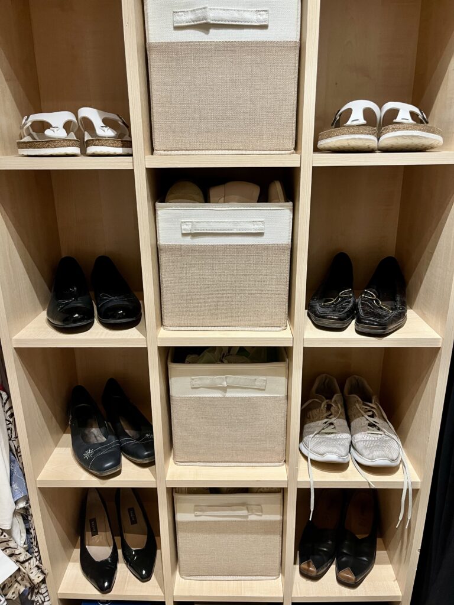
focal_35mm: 26
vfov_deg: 67.3
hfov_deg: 53.1
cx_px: 227
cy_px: 302
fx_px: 455
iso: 160
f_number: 1.6
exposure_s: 1/50
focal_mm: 5.1
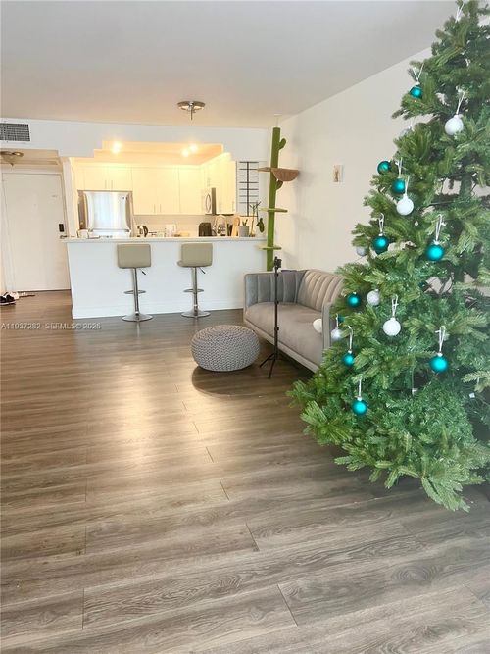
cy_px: 327
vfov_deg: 67.3
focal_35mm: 26
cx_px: 245
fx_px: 491
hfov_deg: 53.0
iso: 125
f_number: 1.5
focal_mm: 5.7
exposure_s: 1/60
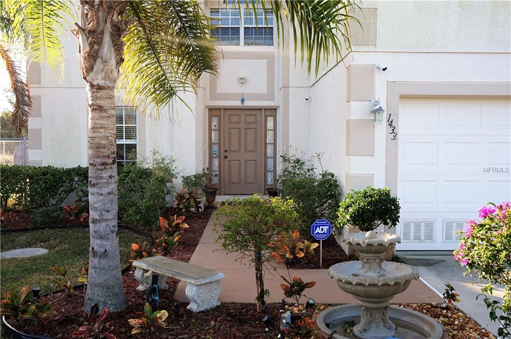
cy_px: 170
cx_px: 256
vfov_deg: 38.3
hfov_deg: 55.2
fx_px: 489
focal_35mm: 34
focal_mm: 23
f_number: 6.3
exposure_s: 1/60
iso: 100
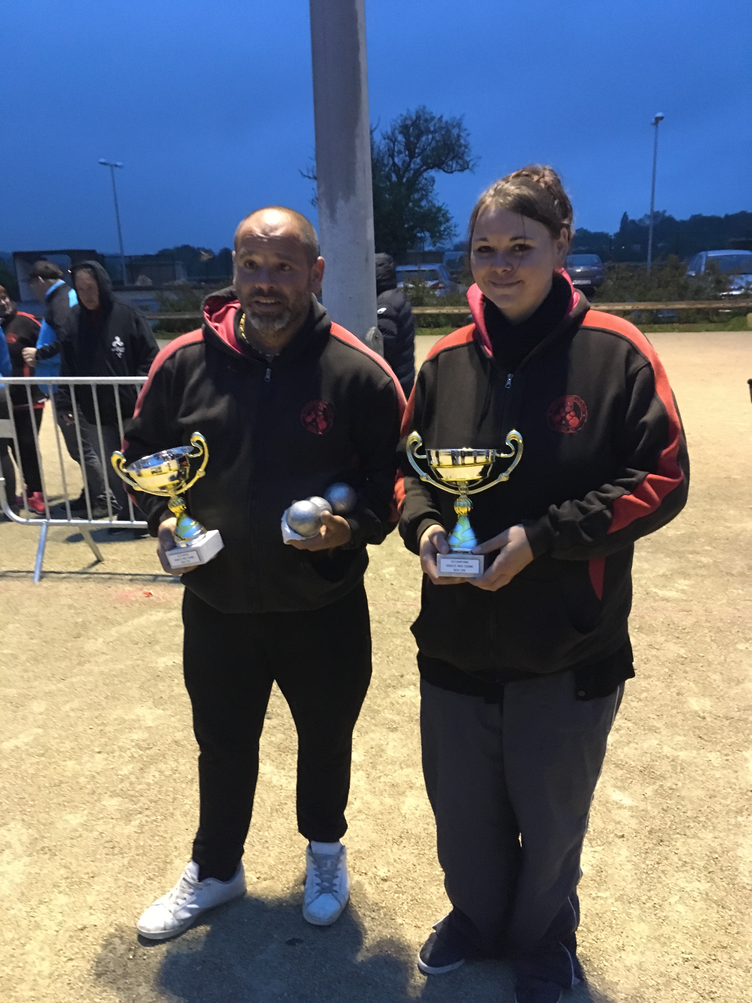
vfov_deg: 61.7
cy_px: 502
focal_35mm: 29
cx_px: 376
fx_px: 840
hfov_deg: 48.2
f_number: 2.2
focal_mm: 4.15
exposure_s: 1/17
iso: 250
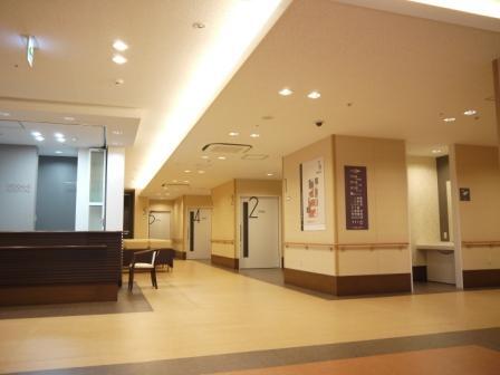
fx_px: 433
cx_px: 250
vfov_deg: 46.8
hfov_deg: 60.0
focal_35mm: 30
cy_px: 188
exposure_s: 1/60
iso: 320
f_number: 3.5
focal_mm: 15
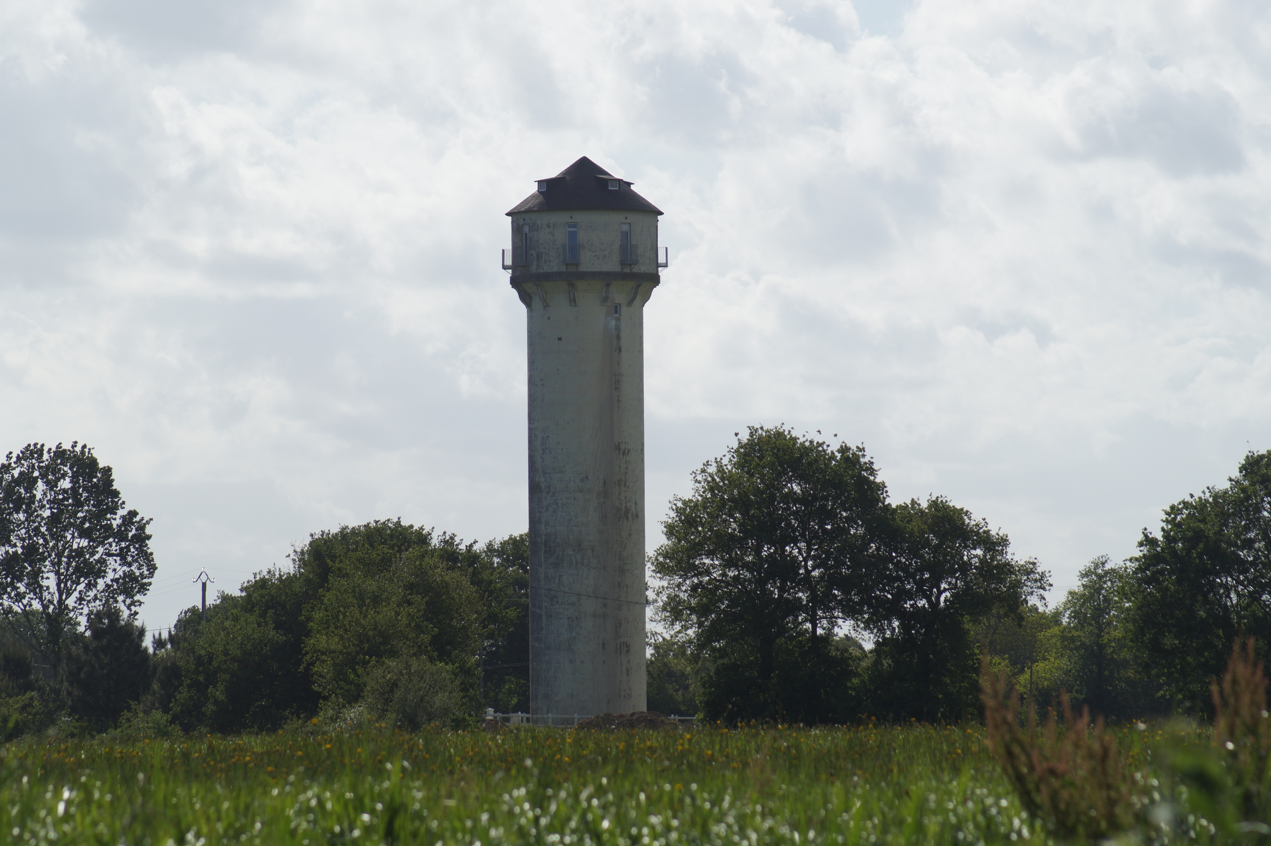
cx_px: 636
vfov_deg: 6.5
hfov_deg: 9.8
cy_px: 423
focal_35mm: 210
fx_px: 7410
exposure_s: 1/500
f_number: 8
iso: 100
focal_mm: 140
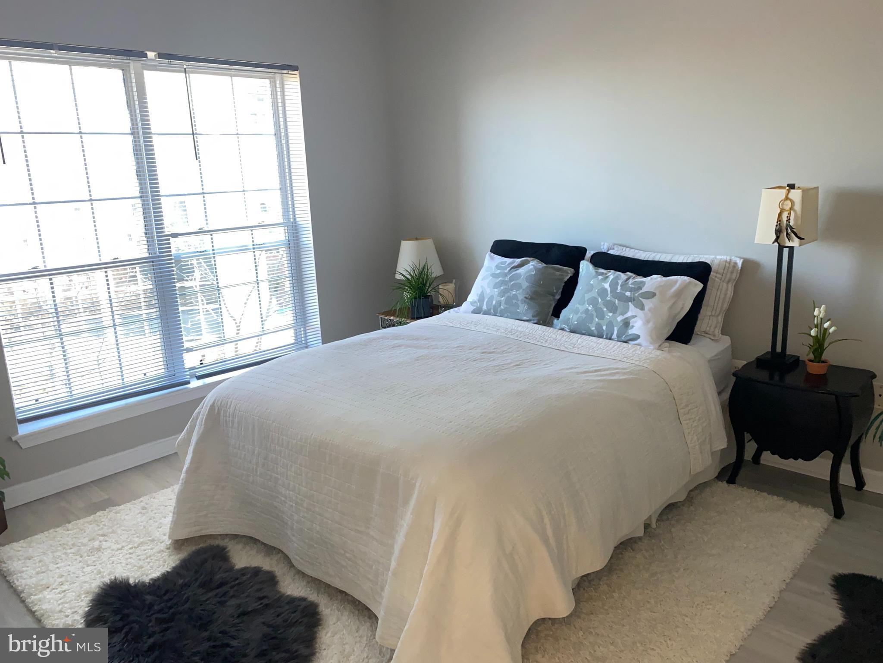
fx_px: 663
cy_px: 332
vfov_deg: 53.1
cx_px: 442
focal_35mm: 26
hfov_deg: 67.3
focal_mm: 4.25
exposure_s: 1/120
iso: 160
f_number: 1.8
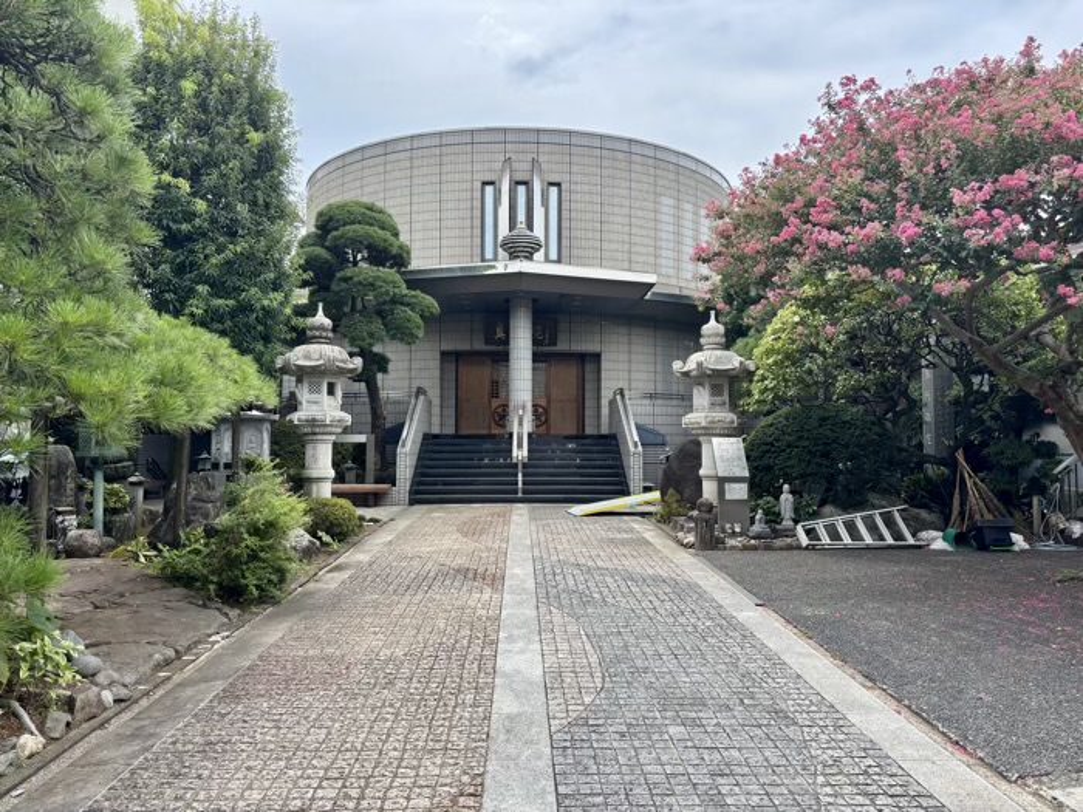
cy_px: 406
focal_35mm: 26
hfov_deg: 67.3
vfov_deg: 53.1
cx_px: 542
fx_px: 813
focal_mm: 5.96
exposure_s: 1/1205
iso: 50
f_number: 1.6
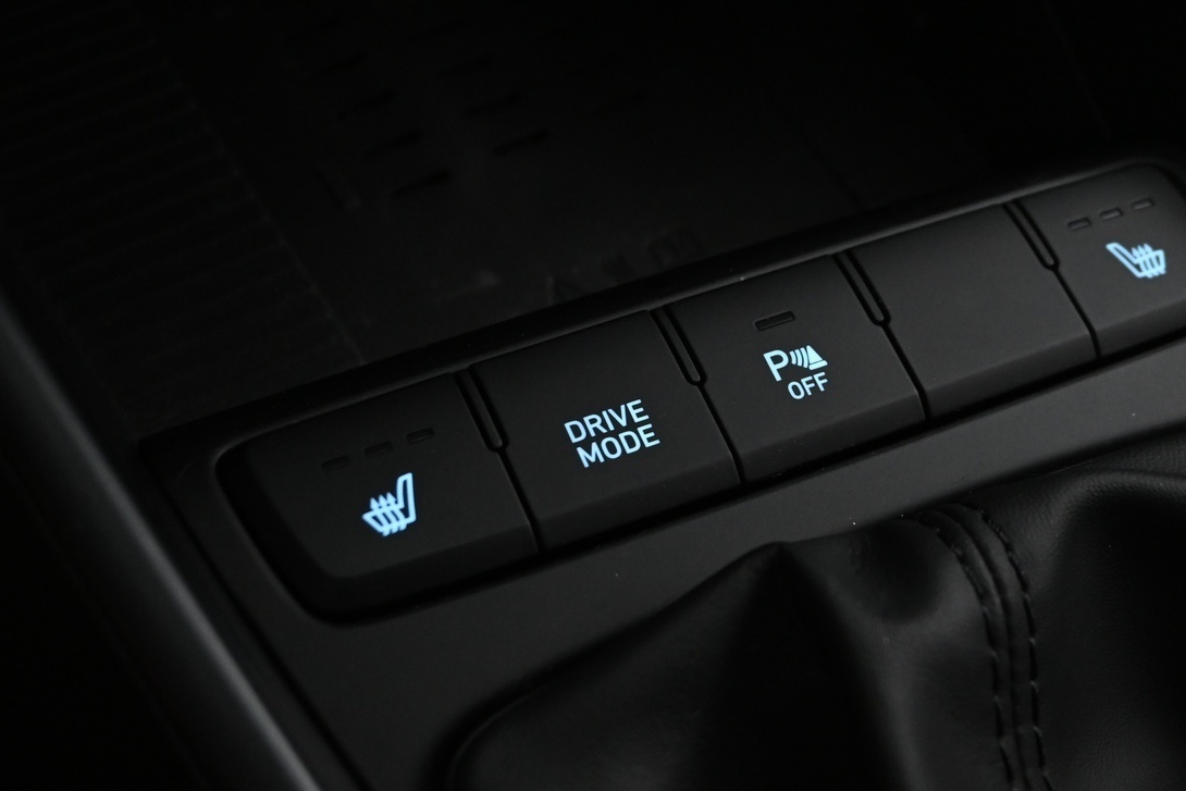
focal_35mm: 56
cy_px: 360
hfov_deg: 35.6
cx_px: 745
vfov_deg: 24.3
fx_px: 1837
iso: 1600
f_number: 4.2
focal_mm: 25
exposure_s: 1/13
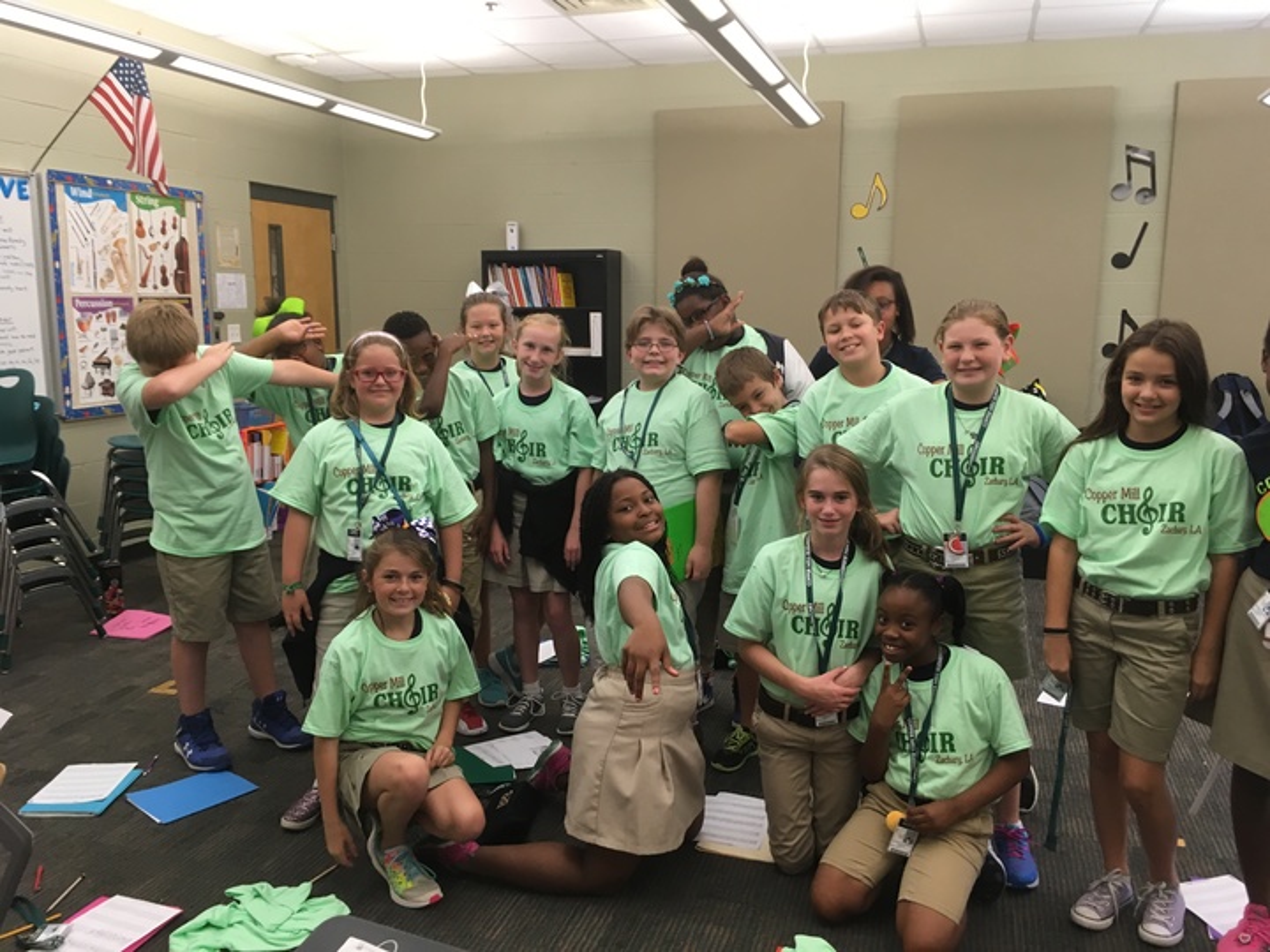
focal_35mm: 29
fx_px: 1064
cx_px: 635
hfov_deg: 61.7
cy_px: 476
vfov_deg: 48.2
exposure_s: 1/30
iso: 64
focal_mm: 4.15
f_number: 2.2
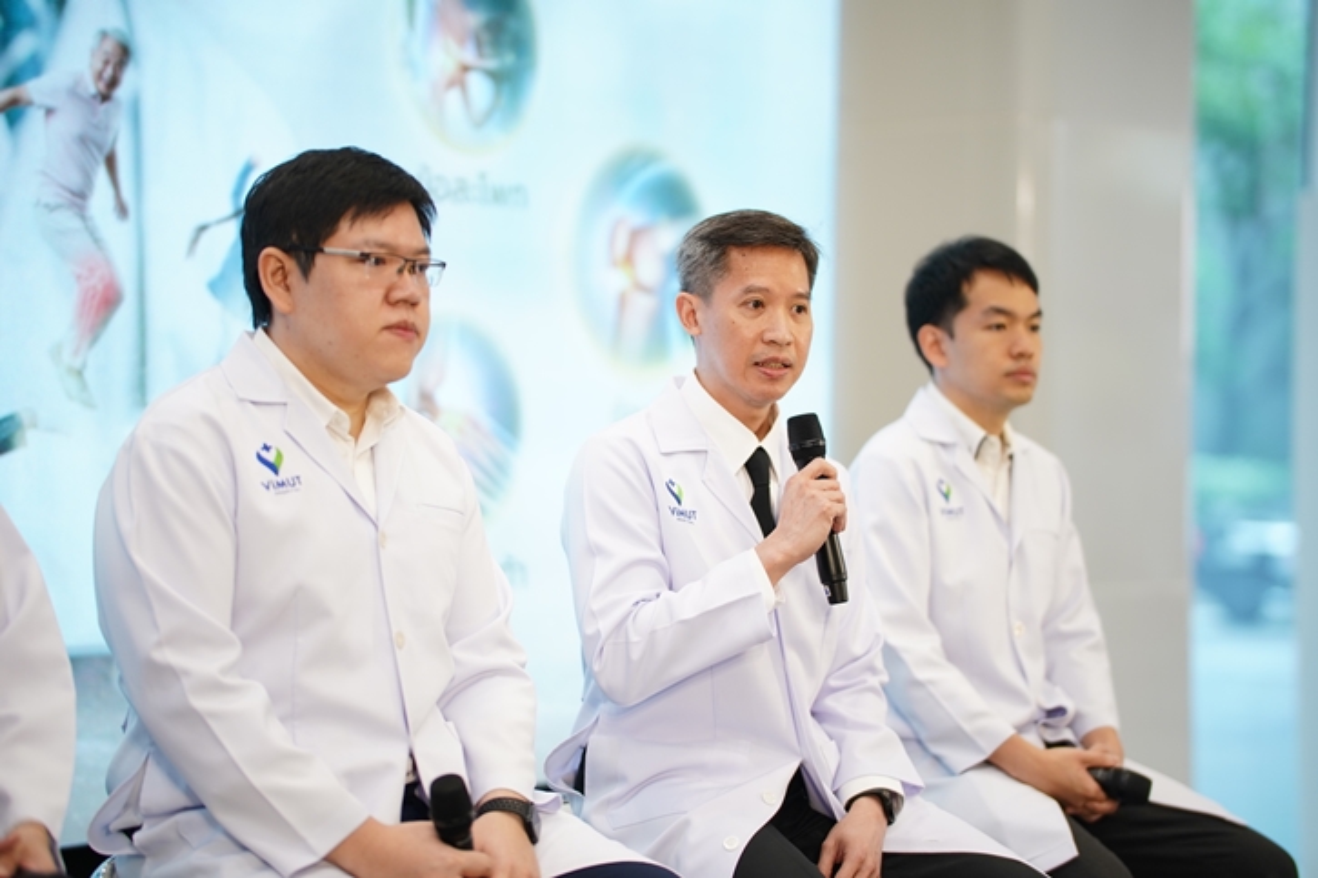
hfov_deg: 23.9
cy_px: 439
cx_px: 659
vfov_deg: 16.1
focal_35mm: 85
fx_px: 3111
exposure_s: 1/800
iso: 500
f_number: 1.4
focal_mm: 85
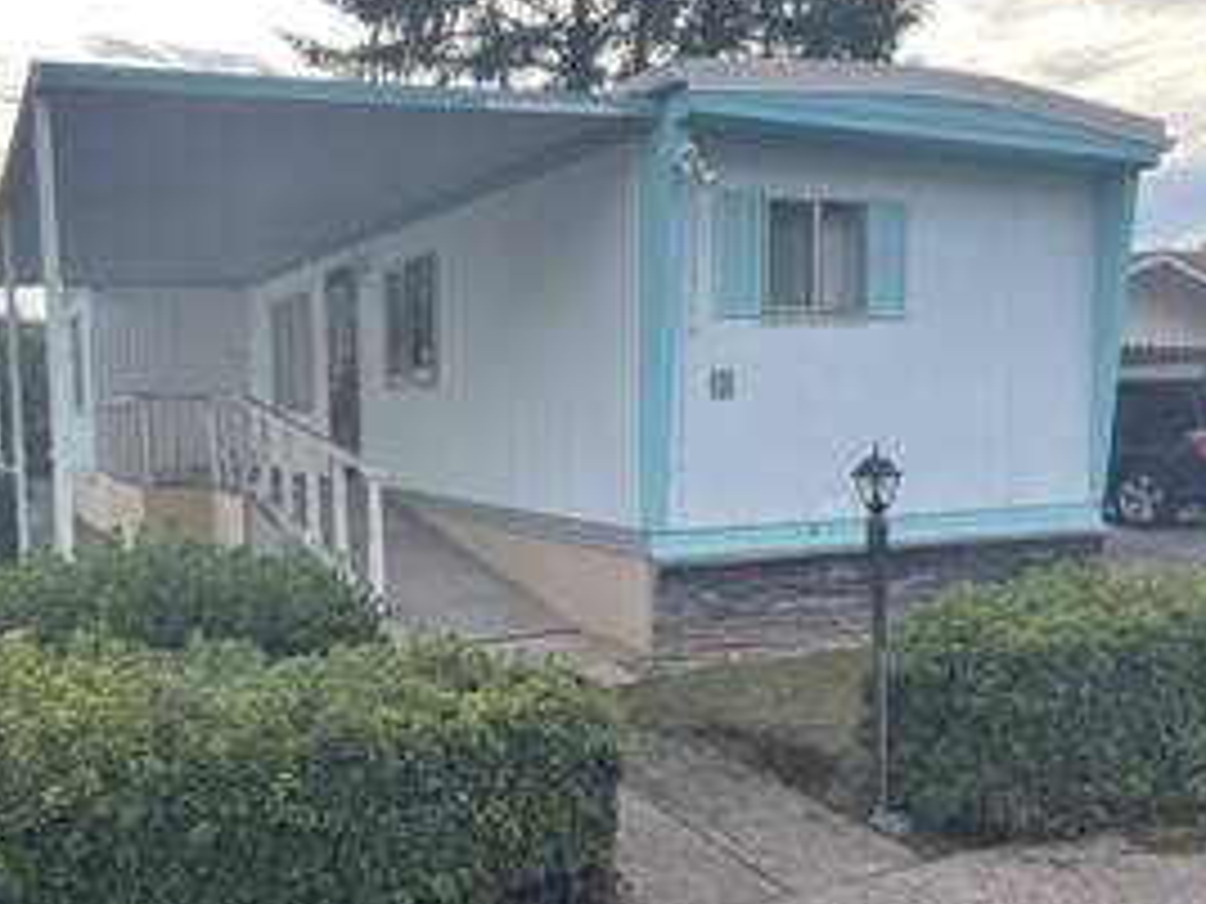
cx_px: 540
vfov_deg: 41.8
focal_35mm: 34
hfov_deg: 53.9
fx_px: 1185
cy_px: 488
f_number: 1.6
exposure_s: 1/1014
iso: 32
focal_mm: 4.2
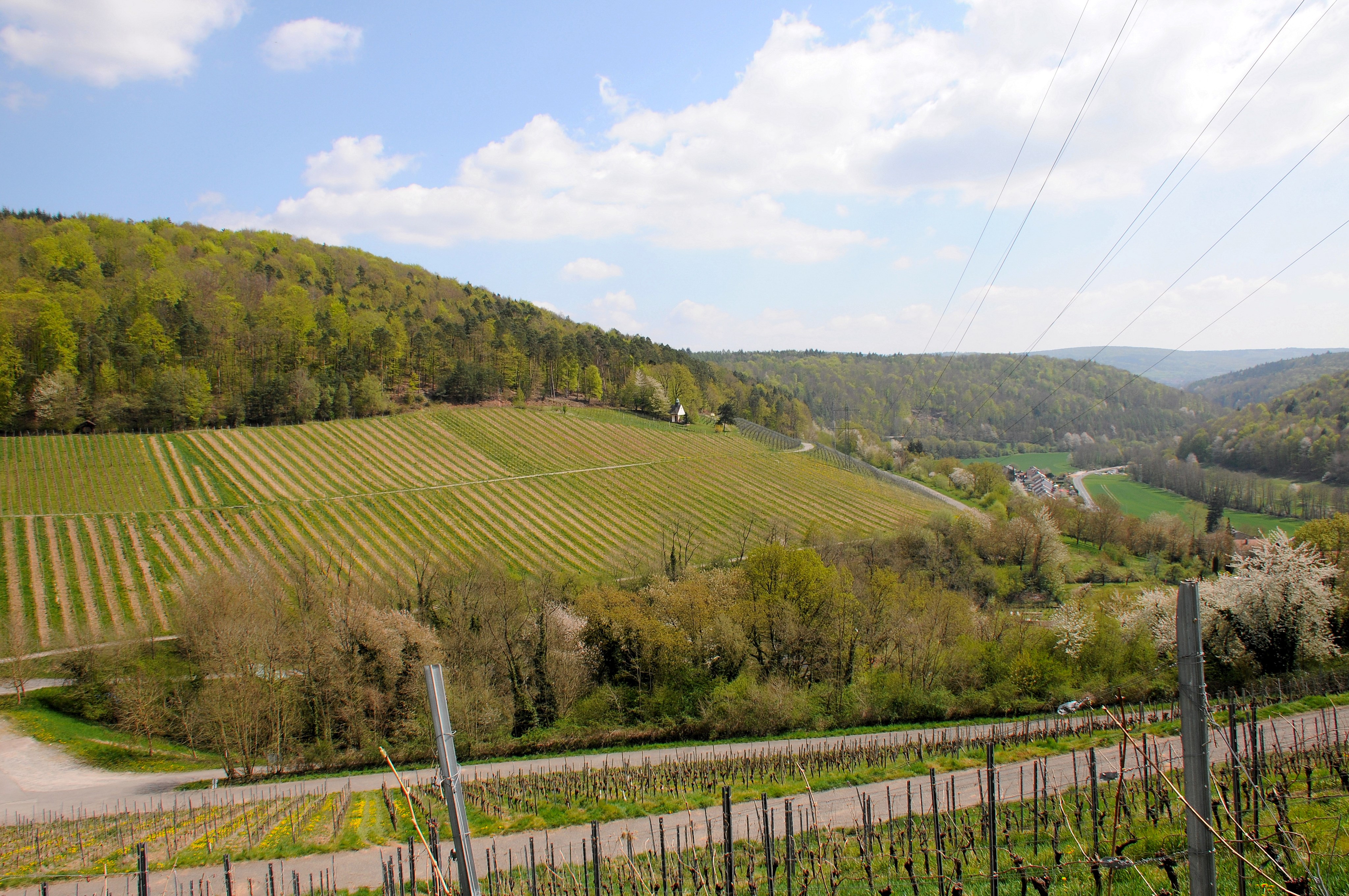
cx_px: 674
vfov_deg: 47.8
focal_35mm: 27
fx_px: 1010
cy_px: 448
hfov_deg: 67.4
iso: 200
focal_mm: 18
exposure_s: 1/250
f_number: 10
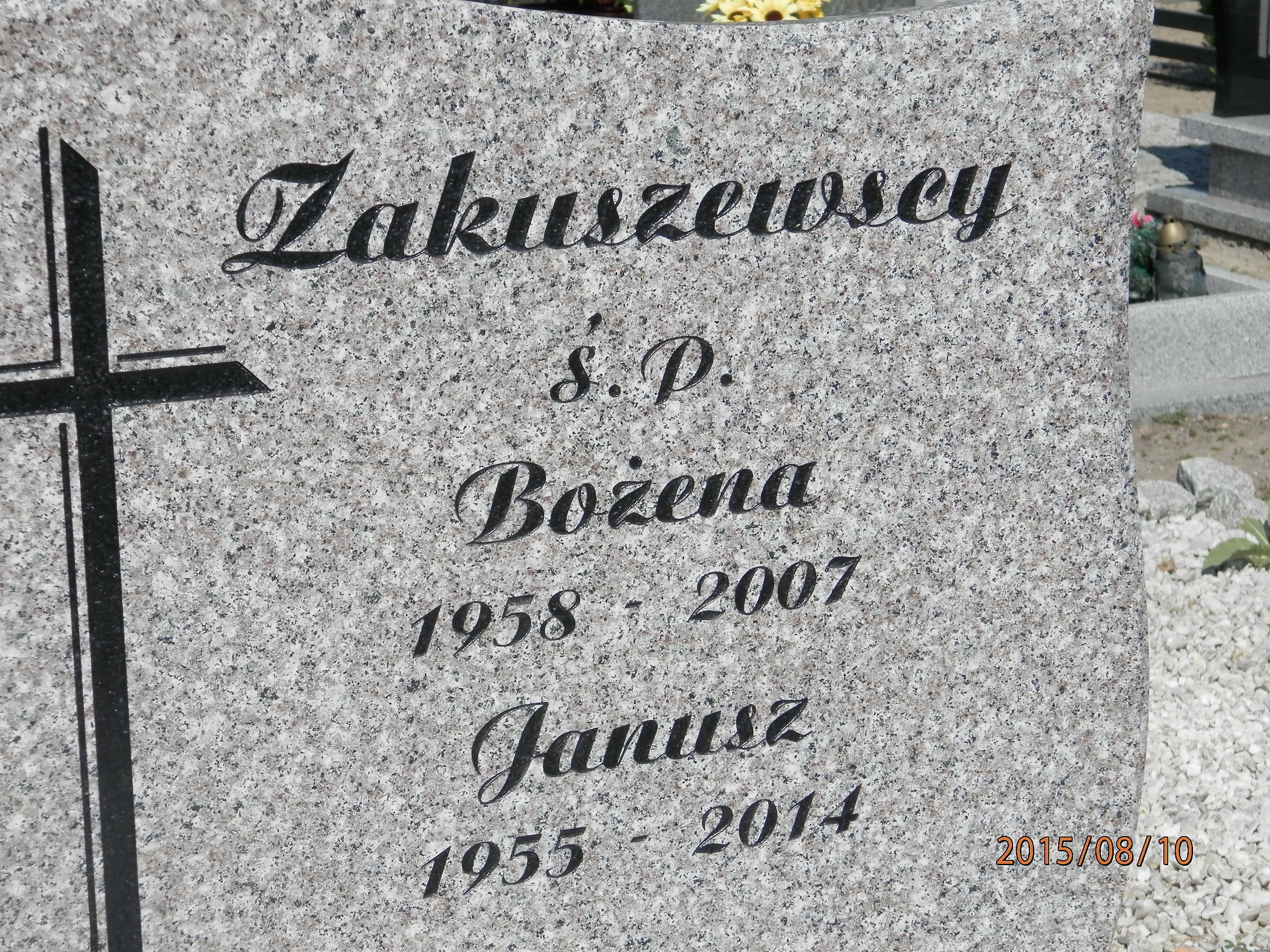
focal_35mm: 82
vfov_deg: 18.0
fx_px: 3008
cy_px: 476
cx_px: 635
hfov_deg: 23.8
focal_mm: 14.6
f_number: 11.9
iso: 100
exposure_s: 1/160
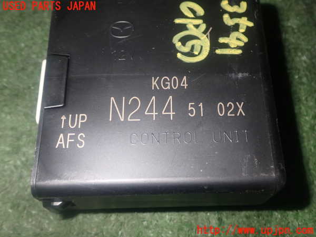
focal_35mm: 41
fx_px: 374
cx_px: 158
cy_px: 118
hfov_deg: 45.8
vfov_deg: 35.1
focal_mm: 7.31
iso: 250
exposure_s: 1/40
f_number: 8
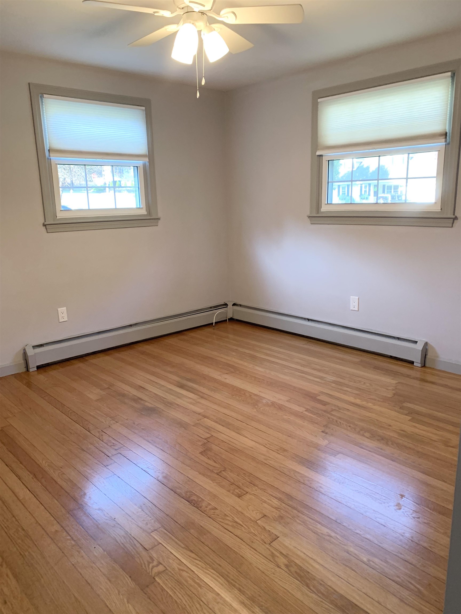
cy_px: 307
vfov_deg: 67.3
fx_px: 462
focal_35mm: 26
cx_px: 230
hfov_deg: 53.1
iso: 125
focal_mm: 4.25
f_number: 1.8
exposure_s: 1/60
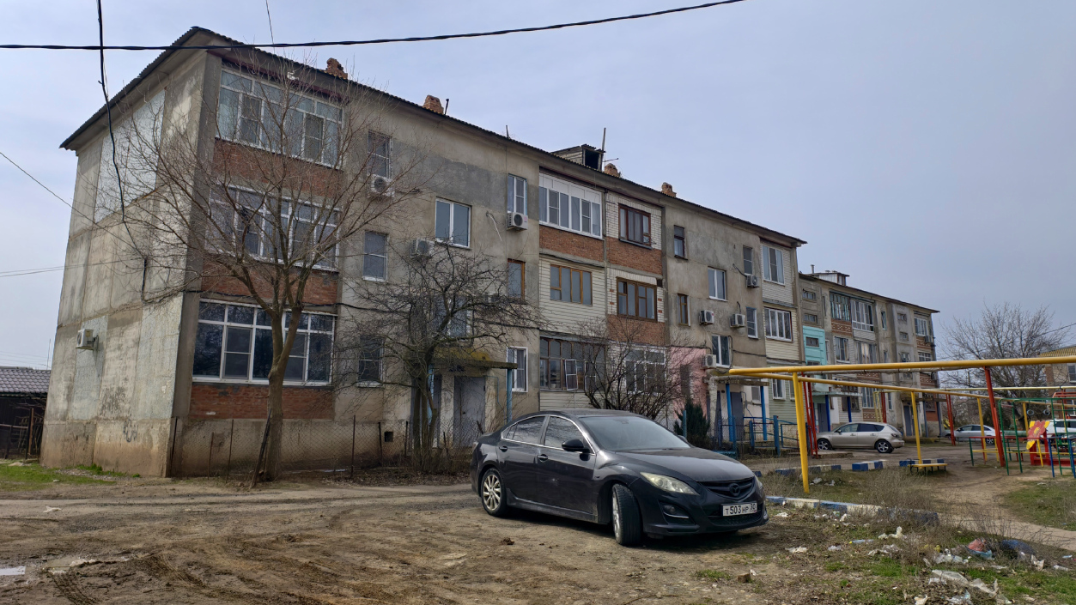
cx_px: 530
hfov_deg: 71.9
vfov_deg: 44.3
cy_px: 266
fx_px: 742
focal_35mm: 26
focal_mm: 6.54
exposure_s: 1/4695
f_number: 1.57
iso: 72
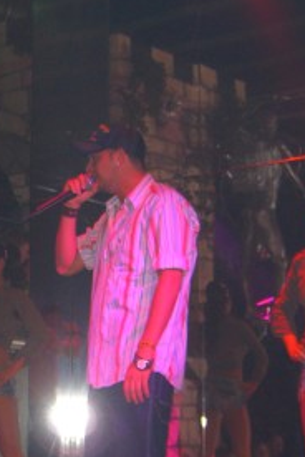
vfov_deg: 23.6
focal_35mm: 86
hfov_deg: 15.6
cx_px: -3
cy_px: 278
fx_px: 1093
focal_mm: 7.9
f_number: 2.8
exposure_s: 1/60
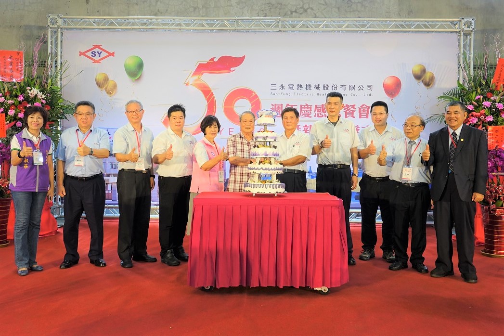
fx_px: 336
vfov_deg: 53.1
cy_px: 168
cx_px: 252
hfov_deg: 73.7
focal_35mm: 24
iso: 100
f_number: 2.4
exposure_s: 1/50
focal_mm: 8.8
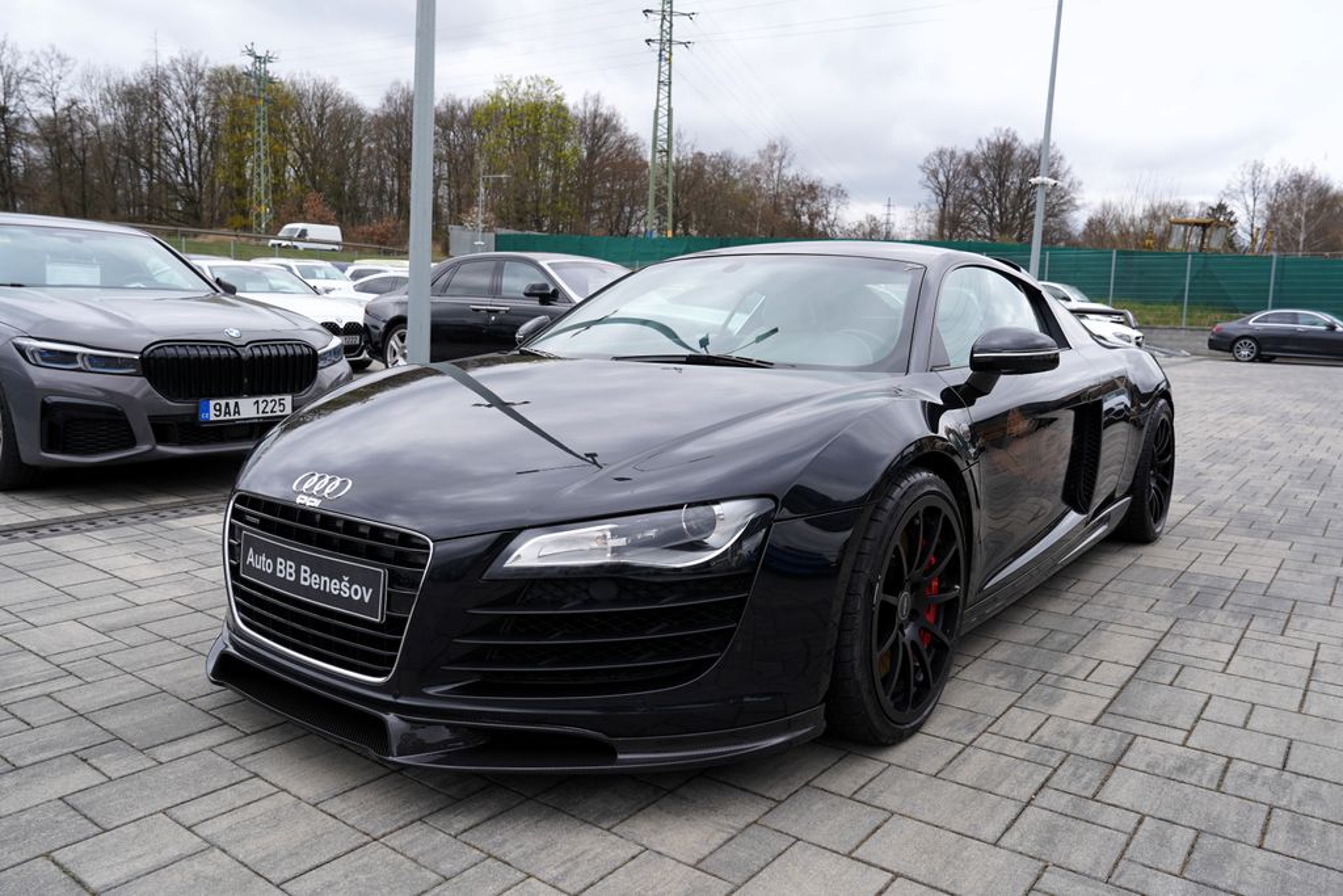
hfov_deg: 69.4
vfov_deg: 49.6
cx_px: 672
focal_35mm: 26
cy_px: 448
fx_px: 970
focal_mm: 26
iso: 100
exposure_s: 1/125
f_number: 5.6
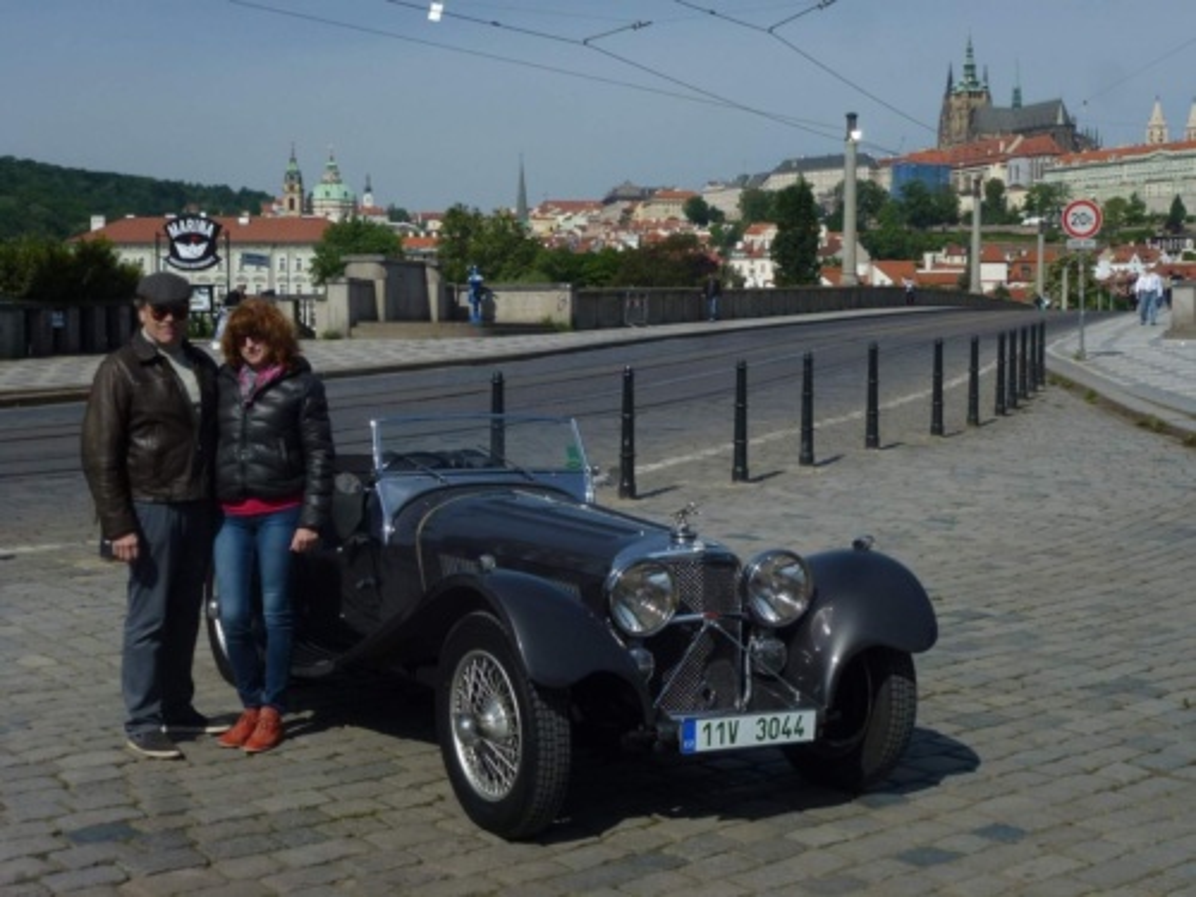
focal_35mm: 52
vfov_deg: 28.0
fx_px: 1797
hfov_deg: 36.8
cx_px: 598
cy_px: 448
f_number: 4.3
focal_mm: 9.4
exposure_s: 1/2000
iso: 100
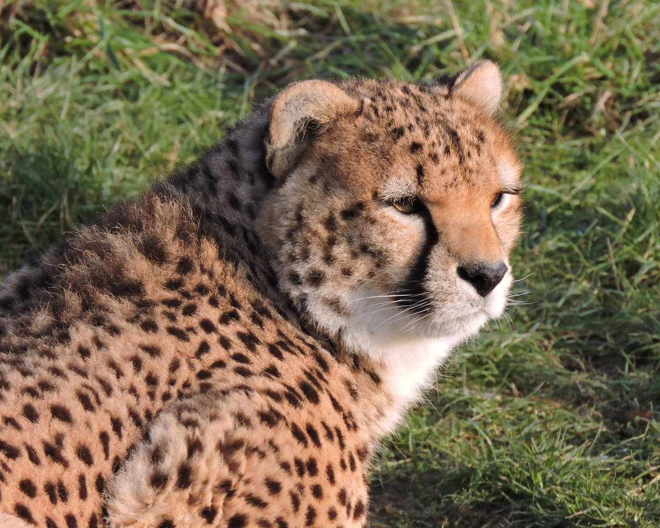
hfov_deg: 2.8
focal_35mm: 684
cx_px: 393
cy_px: 277
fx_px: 13362
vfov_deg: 2.3
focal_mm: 98.5
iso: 280
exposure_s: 1/250
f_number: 5.6
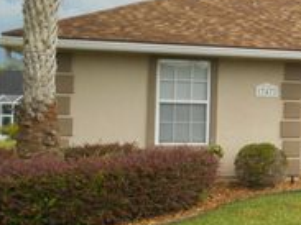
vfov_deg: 20.7
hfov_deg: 23.6
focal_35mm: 71
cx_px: 408
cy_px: 103
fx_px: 617
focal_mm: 4.7
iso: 80
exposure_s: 1/400
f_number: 3.4
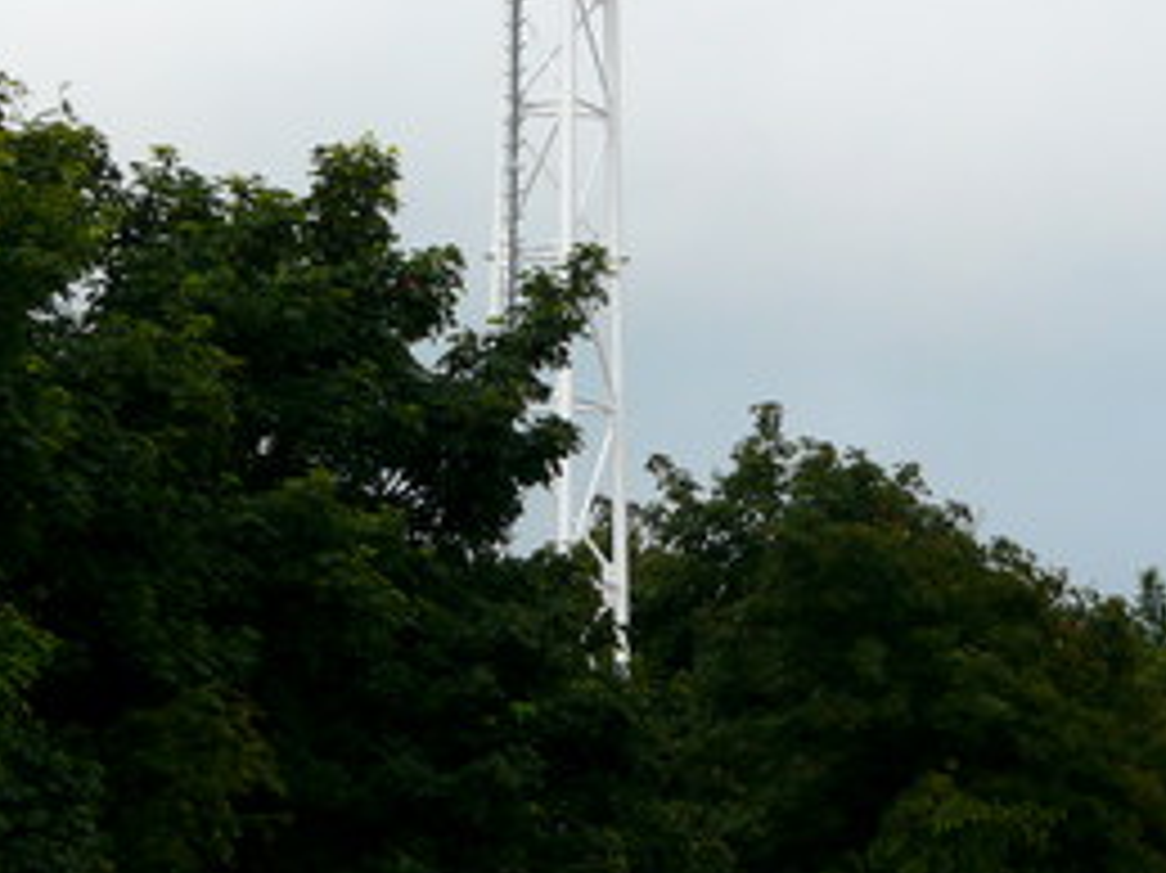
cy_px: 216
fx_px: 8013
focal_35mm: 238
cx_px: 567
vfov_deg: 6.2
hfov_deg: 8.3
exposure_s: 1/500
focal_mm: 25.3
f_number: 6.3
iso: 100
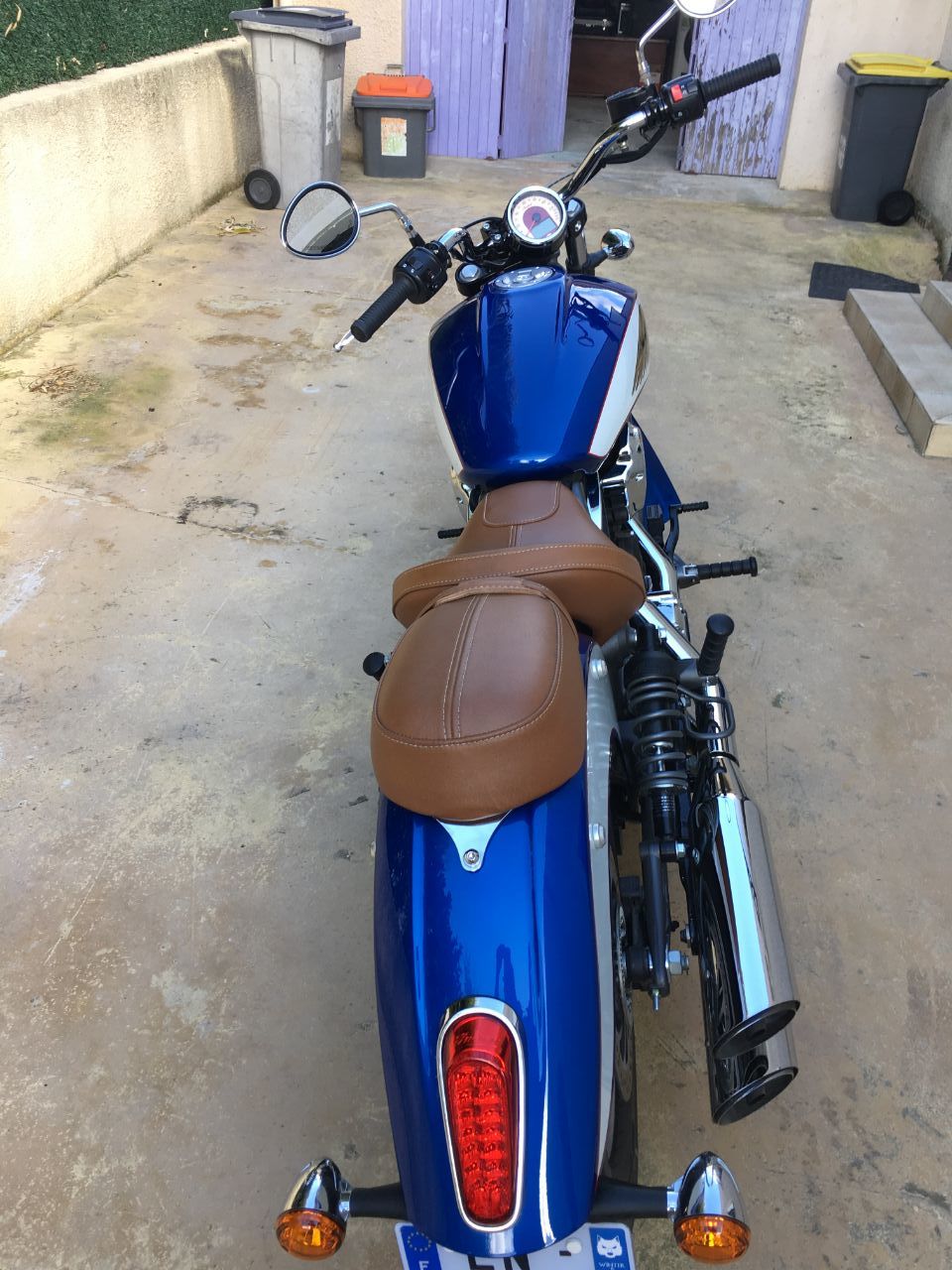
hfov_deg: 48.2
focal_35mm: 29
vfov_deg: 61.7
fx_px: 1063
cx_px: 476
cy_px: 635
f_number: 2.2
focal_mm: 4.15
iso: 25
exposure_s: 1/123
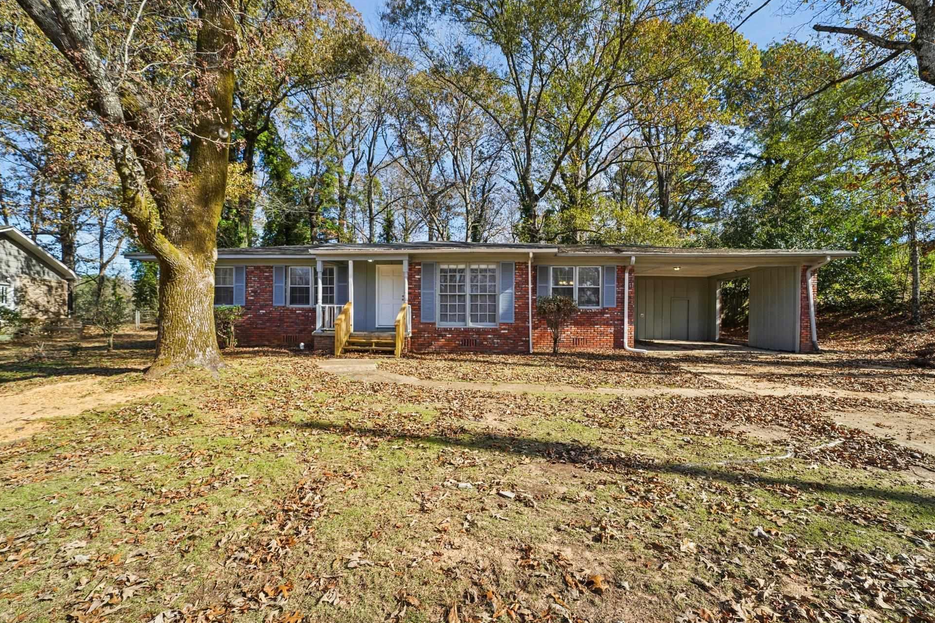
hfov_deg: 100.3
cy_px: 317
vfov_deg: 77.3
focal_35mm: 15
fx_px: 390
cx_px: 492
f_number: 8
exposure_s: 1/400
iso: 400
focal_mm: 14
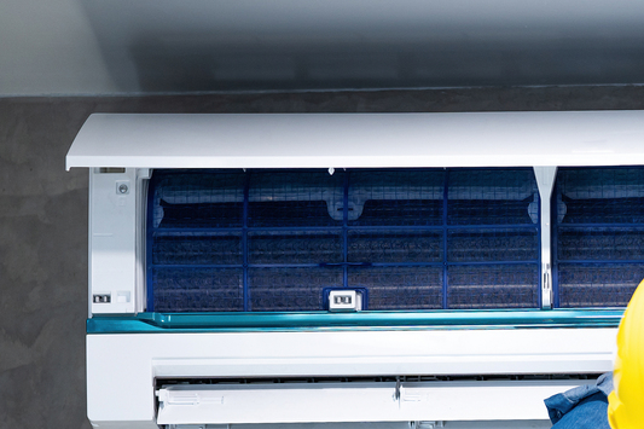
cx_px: 591
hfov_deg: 8.8
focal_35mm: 232
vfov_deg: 5.9
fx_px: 4149
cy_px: 453
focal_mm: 103
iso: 320
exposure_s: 1/60
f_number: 2.8
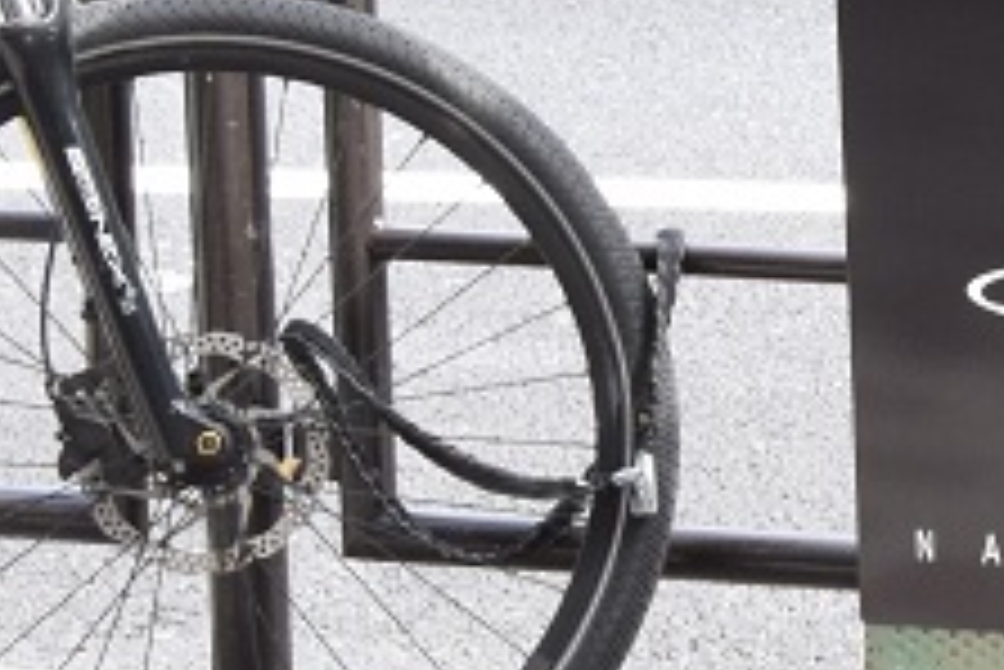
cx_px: 1774
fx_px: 7869
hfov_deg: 7.1
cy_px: -72
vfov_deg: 4.9
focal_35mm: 282
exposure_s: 1/60
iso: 720
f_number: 14
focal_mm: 42
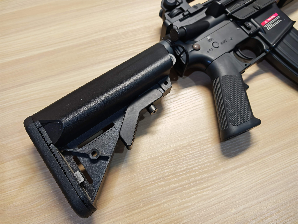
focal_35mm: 24
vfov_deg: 56.8
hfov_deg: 71.6
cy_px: 112
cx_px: 149
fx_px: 207
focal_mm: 6.83
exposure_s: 1/100
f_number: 2
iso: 200
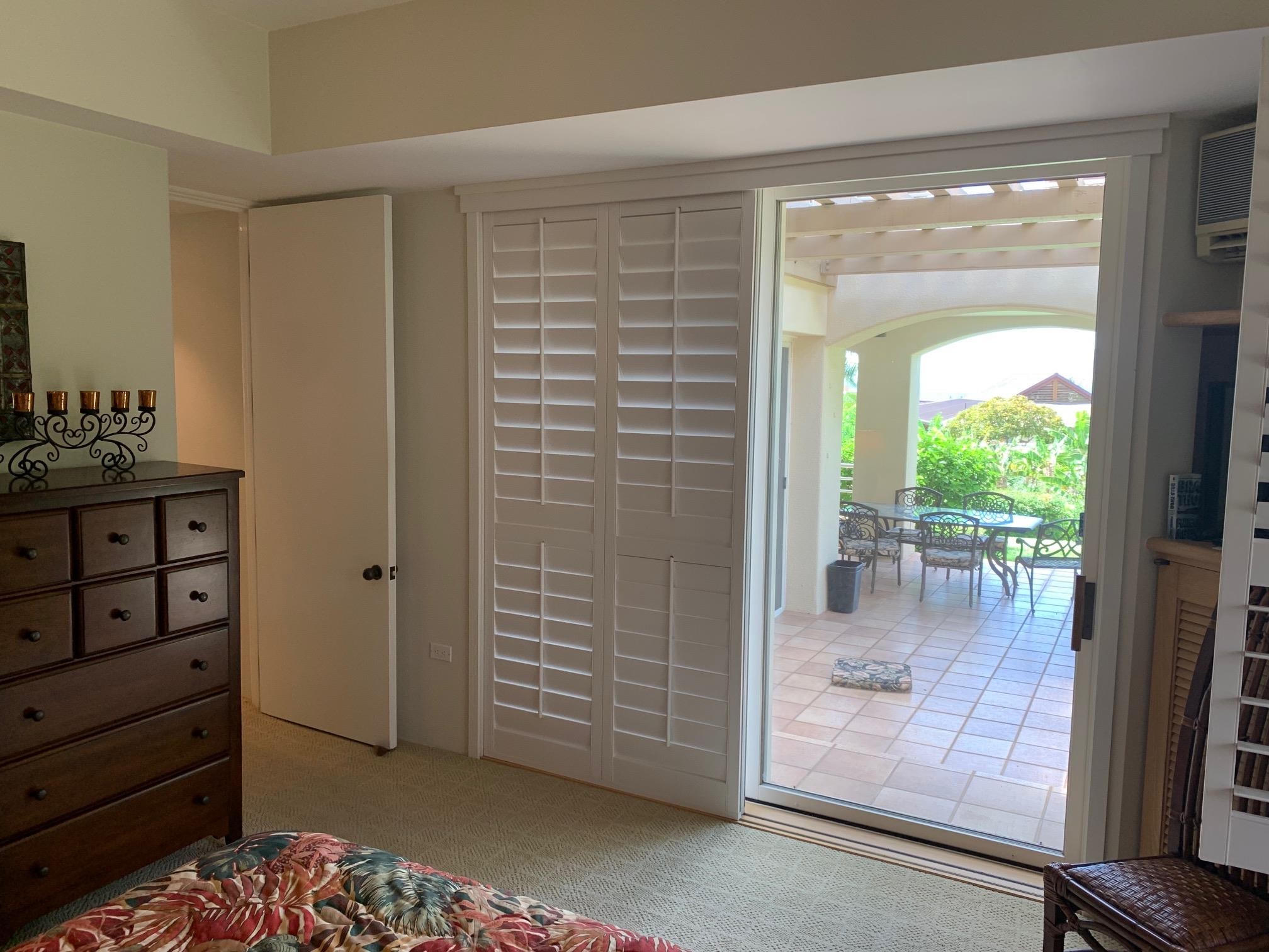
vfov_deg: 53.1
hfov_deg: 67.3
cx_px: 634
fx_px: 953
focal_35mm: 26
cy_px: 476
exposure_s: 1/60
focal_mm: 4.25
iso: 50
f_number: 1.8
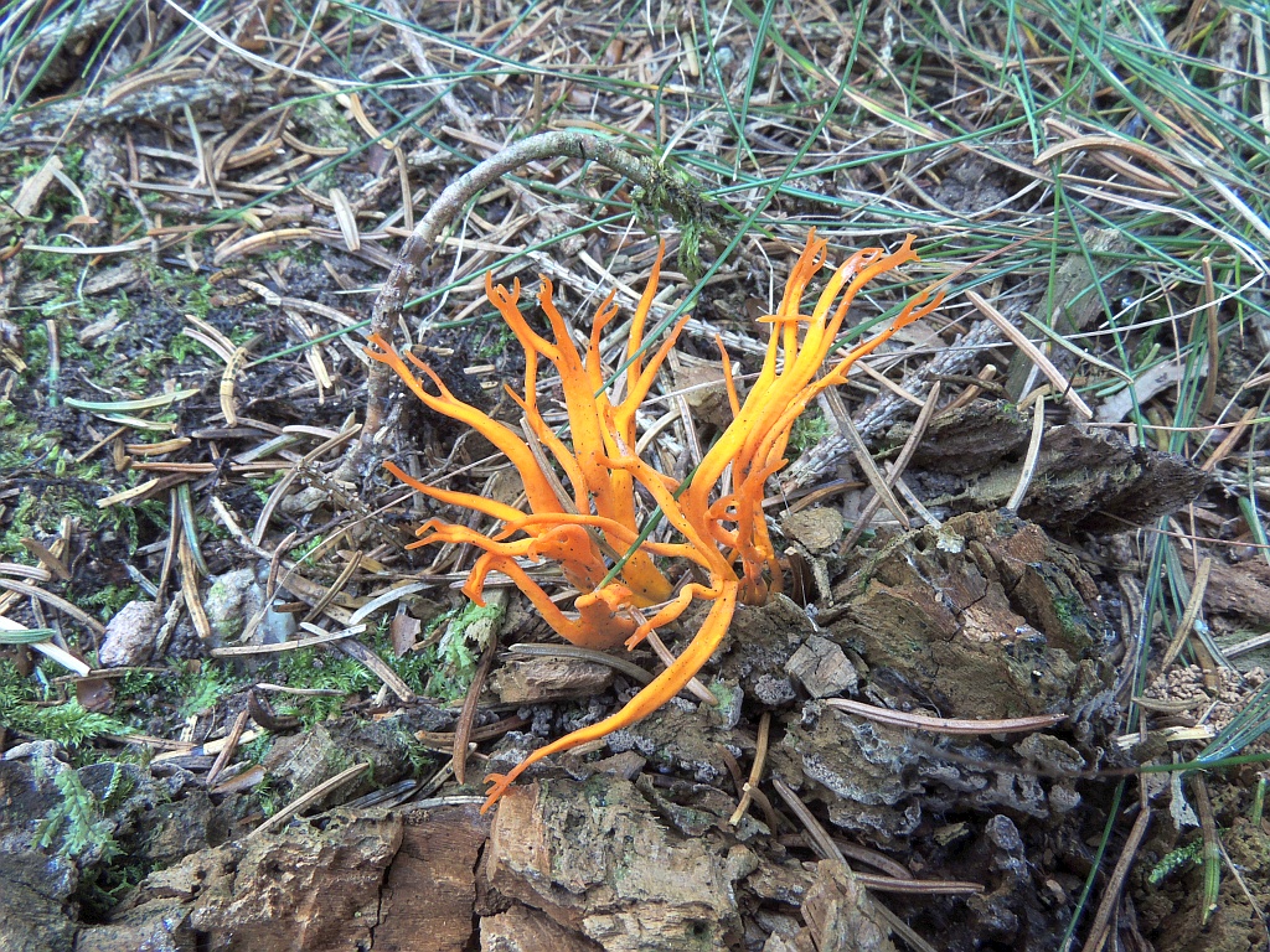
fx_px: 1211
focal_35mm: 33
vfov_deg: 42.9
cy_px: 476
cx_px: 635
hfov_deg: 55.4
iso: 100
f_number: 7.9
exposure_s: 1/1.6
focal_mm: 5.8
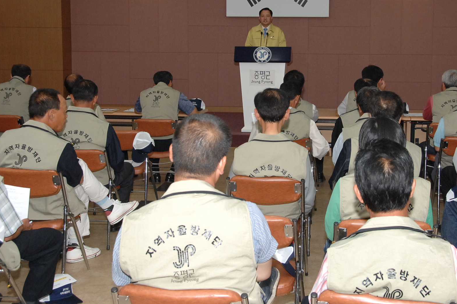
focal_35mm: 57
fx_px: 723
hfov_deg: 35.0
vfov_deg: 23.6
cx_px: 270
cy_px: 99
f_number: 6.7
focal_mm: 28
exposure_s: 1/60
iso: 800
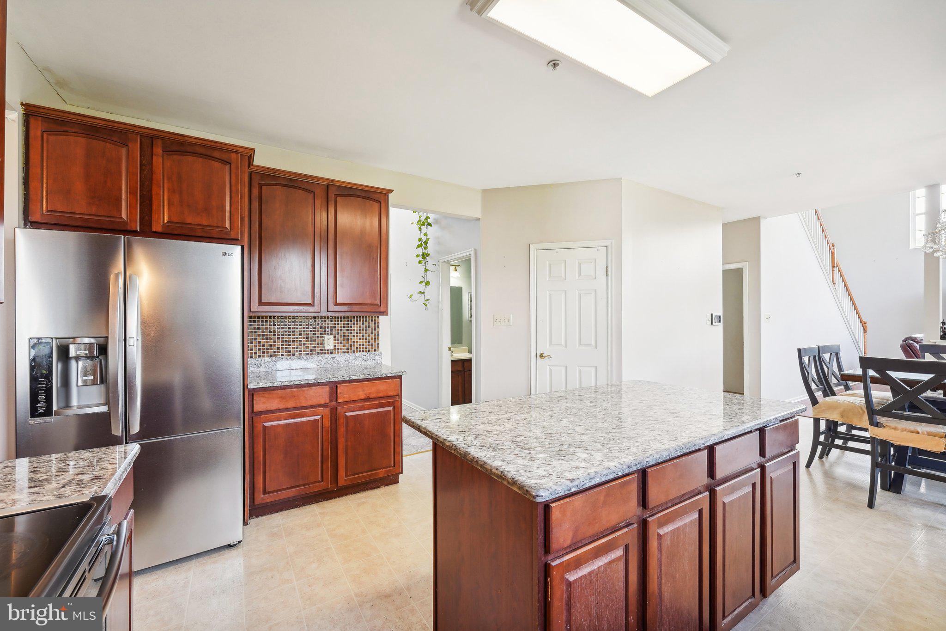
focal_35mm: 14
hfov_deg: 104.3
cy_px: 316
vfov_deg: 81.2
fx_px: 368
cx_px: 473
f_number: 8
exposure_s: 1/25
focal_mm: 14
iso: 500
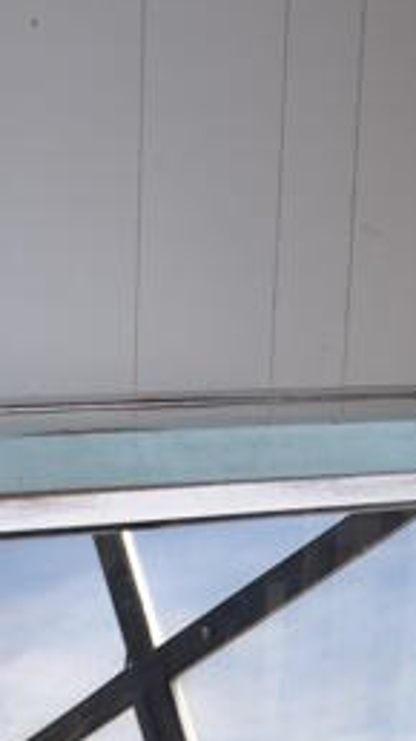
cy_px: 1208
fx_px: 1962
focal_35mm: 100
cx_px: -43
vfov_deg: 18.2
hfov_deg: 11.9
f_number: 3.5
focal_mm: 18
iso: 560
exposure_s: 1/250
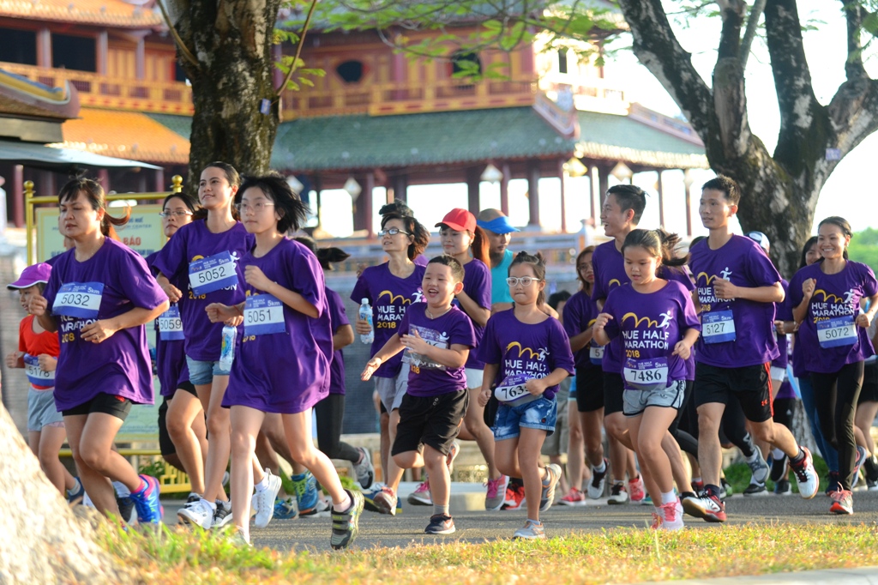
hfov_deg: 13.0
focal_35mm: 158
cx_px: 439
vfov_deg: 8.7
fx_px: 3840
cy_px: 292
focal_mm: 105
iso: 400
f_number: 2.8
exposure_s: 1/320
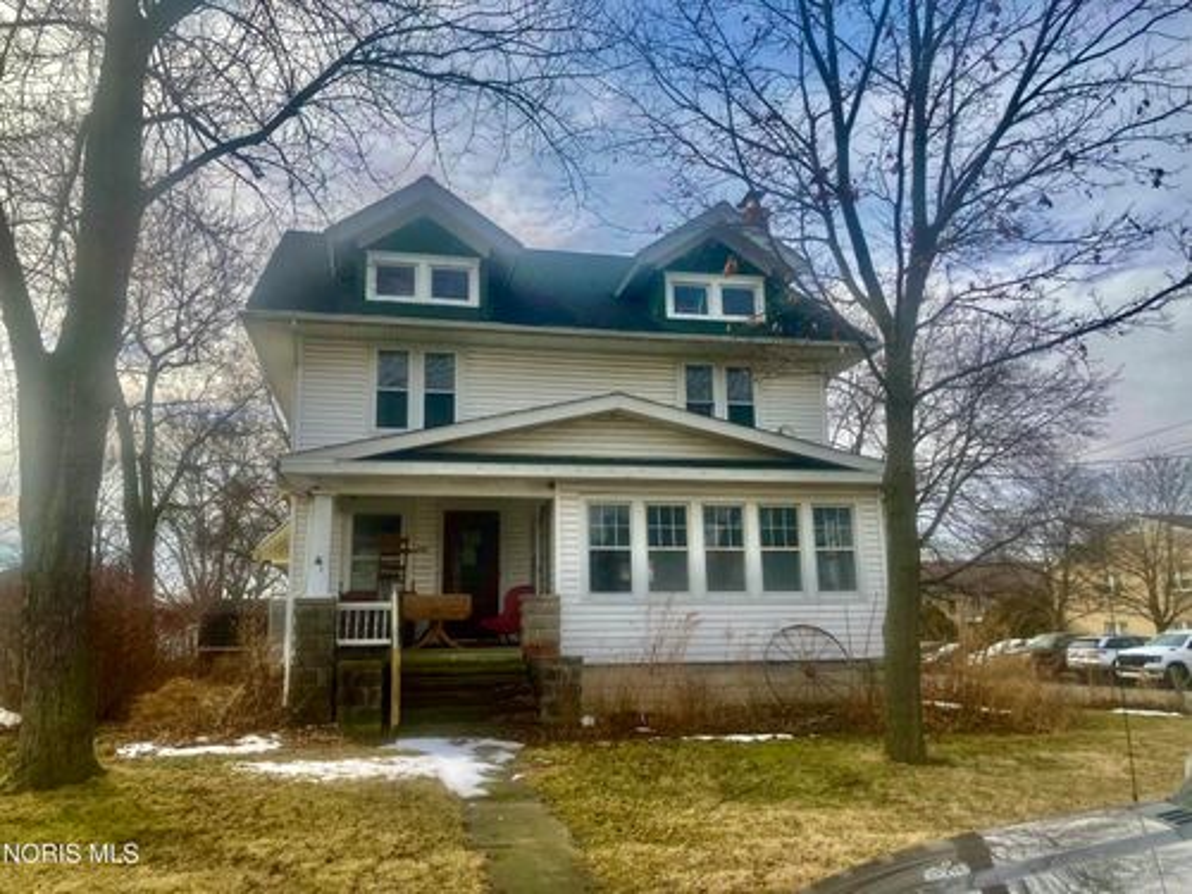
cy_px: 447
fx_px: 964
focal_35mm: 28
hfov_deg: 63.4
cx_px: 596
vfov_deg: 49.7
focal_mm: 3.99
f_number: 1.8
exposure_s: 1/2208
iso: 20
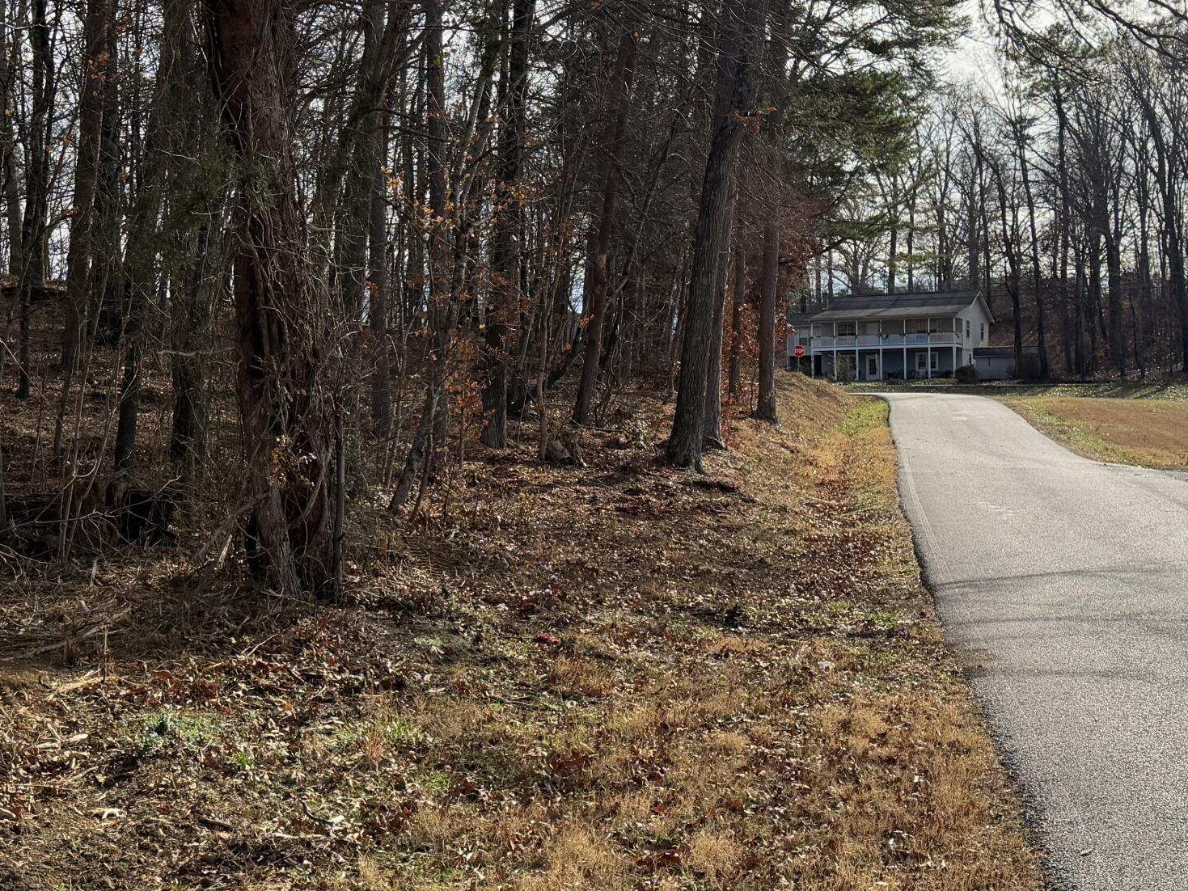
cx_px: 601
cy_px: 420
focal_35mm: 49
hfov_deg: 38.9
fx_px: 1682
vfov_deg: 29.7
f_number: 1.78
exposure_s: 1/3759
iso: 100
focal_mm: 6.76
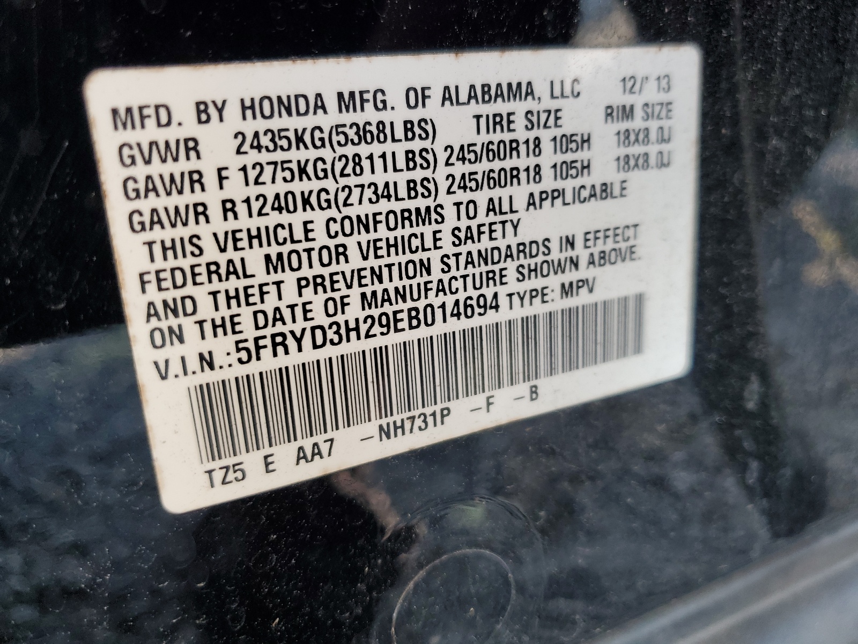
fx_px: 644
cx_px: 429
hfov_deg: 67.3
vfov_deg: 53.1
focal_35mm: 26
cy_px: 322
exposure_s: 1/120
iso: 54
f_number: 1.5
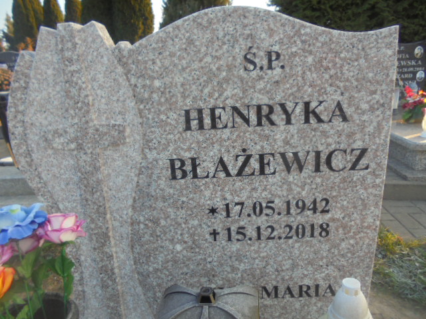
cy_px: 160
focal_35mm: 26
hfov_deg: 67.3
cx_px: 213
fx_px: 320
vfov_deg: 53.1
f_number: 3.5
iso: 100
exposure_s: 1/160
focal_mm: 4.6
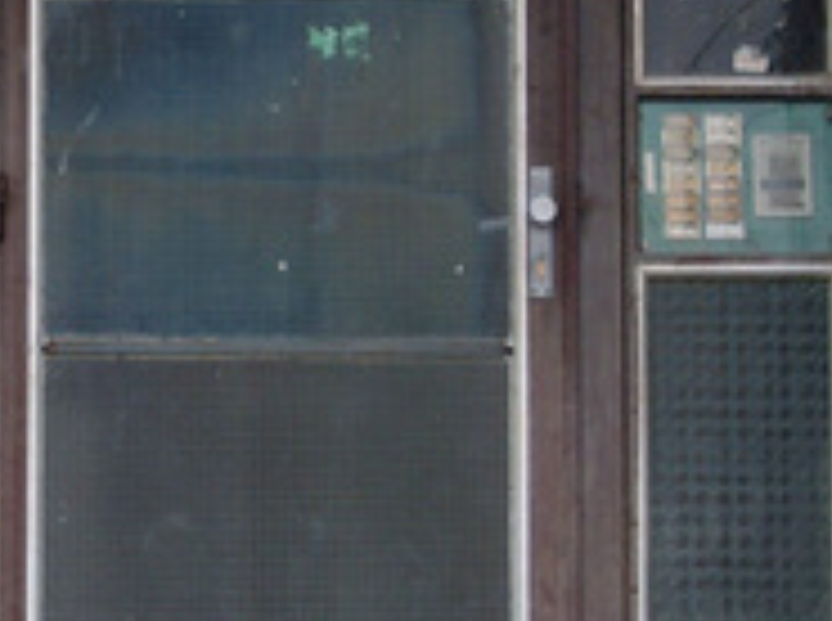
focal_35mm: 333
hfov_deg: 6.0
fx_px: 7988
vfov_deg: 4.4
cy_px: 254
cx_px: 54
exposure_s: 1/125
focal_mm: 22.8
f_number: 4.8
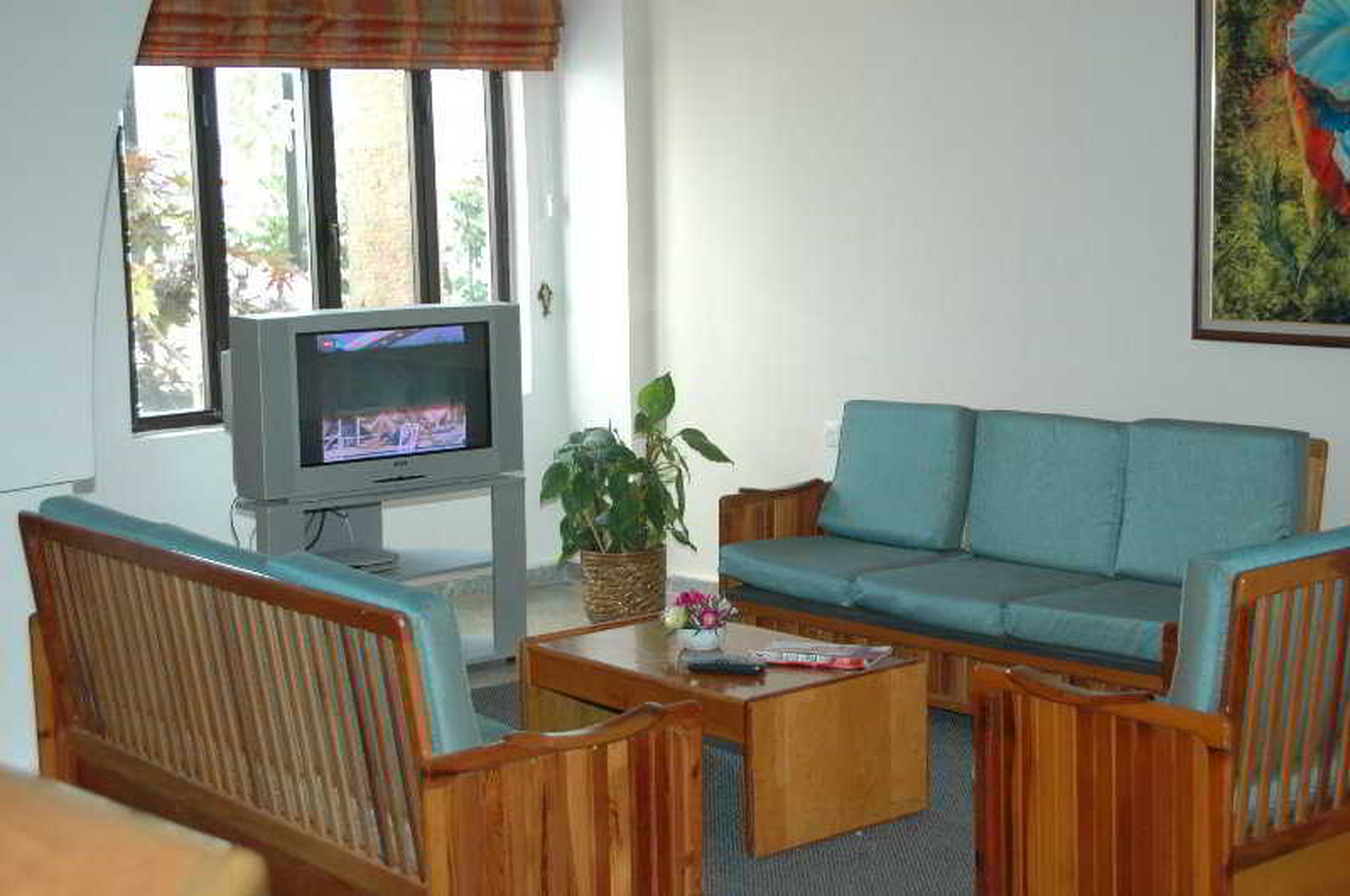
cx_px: 675
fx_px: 2134
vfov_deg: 23.7
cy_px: 448
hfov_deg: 35.1
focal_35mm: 57
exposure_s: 1/90
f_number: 4.8
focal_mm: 38
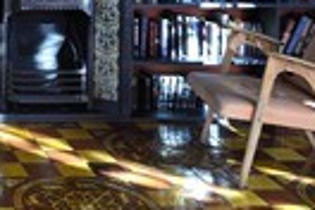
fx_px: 752
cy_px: -115
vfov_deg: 14.7
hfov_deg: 20.5
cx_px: -148
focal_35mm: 86
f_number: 7.1
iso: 800
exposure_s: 1/8
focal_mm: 27
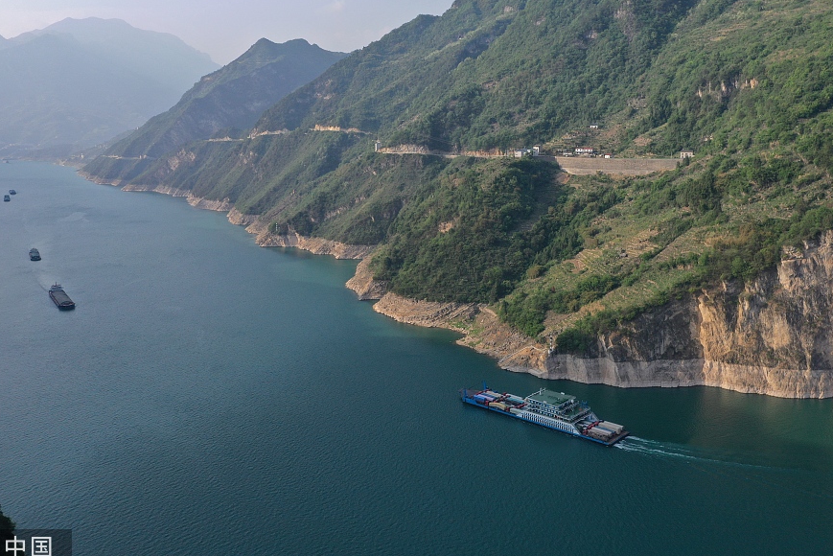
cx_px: 423
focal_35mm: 33
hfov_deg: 57.2
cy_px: 237
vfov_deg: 39.9
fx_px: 764
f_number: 5.6
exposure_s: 1/400
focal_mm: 10.26
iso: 100
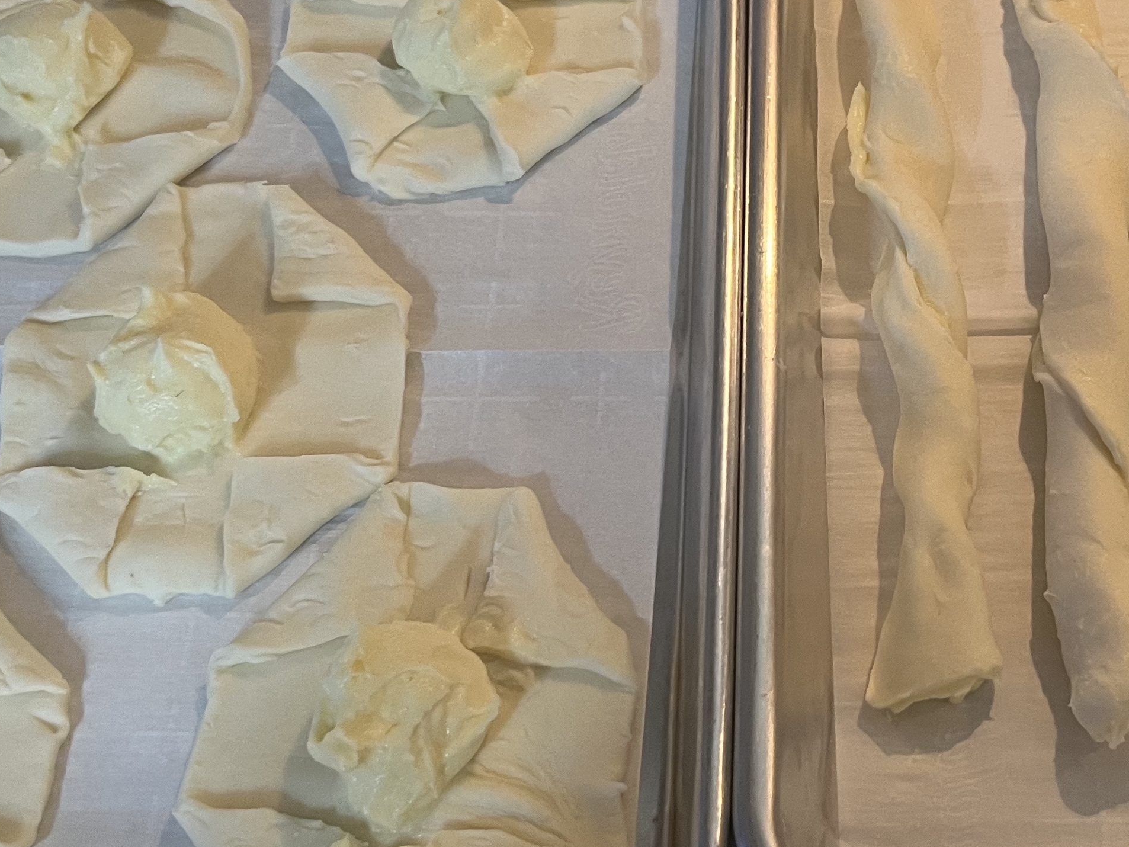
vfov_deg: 26.6
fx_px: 1794
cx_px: 854
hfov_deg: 34.2
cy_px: 382
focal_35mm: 55
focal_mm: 5.7
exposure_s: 1/60
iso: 160
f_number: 1.5
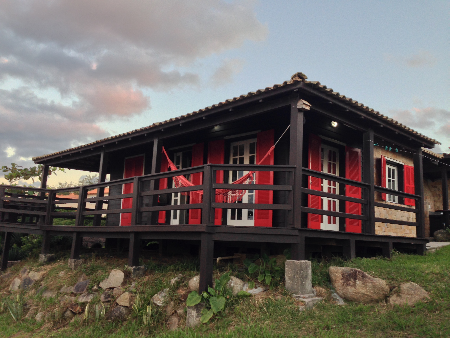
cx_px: 225
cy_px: 169
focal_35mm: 33
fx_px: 429
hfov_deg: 55.4
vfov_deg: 42.9
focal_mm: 4.12
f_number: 2.4
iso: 50
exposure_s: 1/40
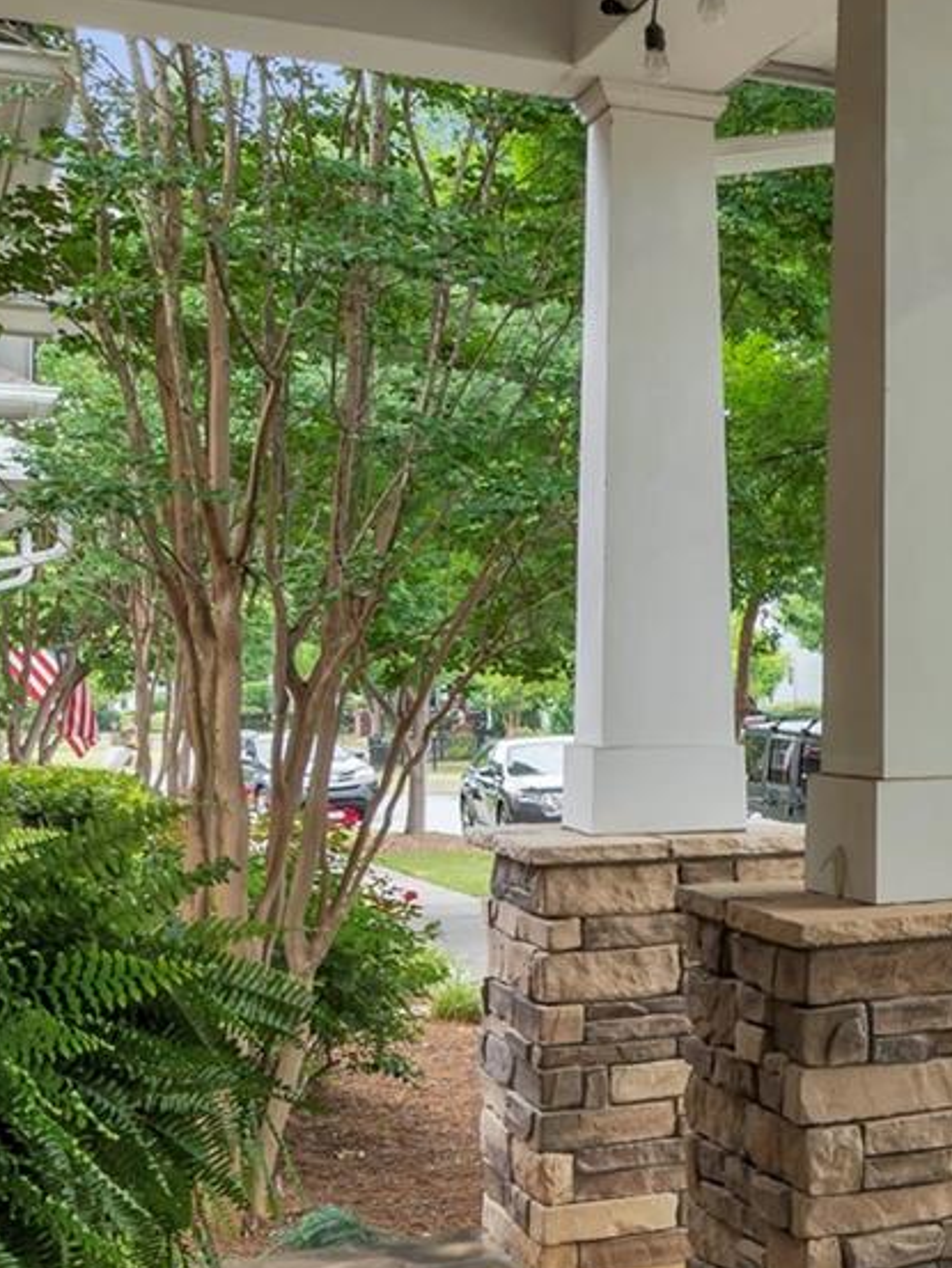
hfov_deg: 20.0
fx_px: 2089
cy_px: 918
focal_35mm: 57
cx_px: 1624
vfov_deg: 33.2
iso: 320
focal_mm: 16
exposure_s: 1/60
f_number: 7.1
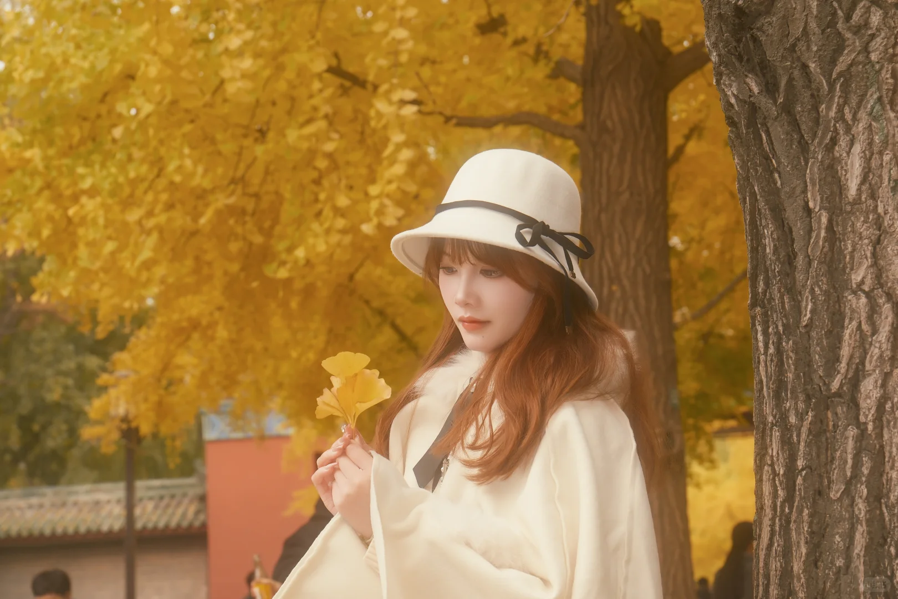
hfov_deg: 28.8
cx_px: 449
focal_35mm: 70
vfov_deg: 19.5
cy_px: 300
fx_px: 1746
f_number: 5
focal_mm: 46.4
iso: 400
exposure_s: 1/200
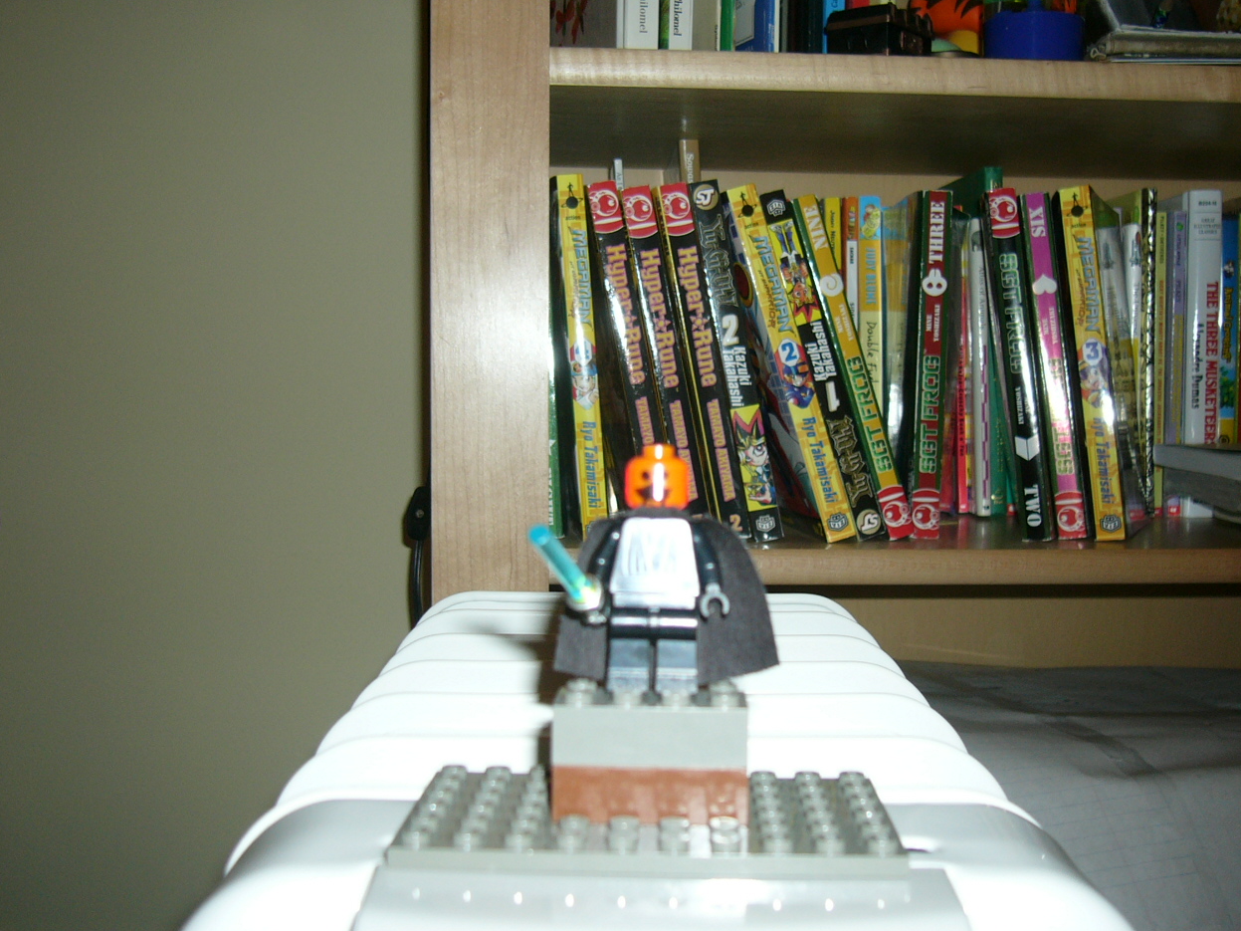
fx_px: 1398
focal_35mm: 39
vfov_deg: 36.8
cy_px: 455
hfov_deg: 47.9
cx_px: 629
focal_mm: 6.3
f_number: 2.9
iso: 100
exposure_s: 1/60
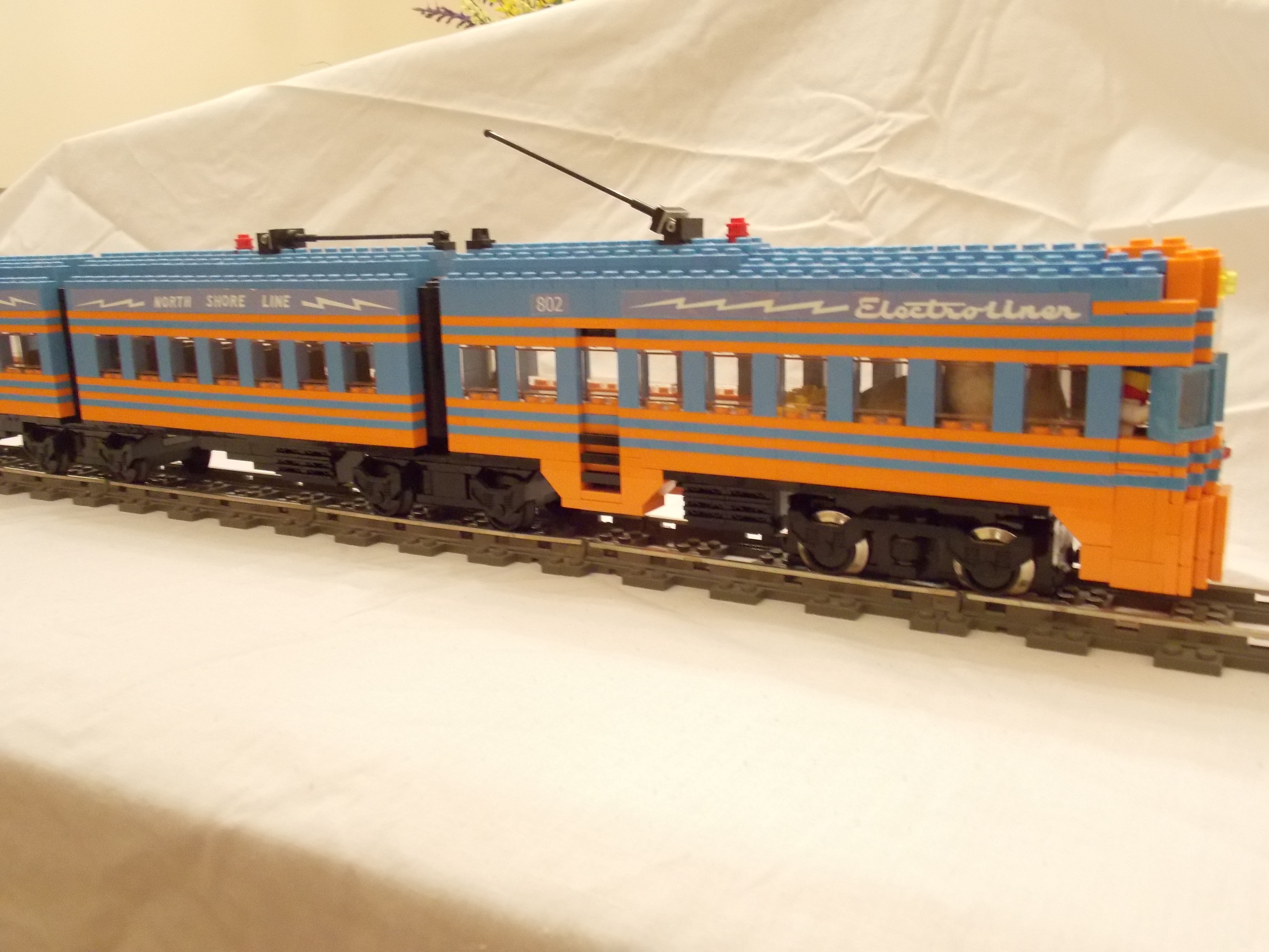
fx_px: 1100
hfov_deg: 60.0
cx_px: 634
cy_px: 476
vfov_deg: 46.8
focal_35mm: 30
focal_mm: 5.3
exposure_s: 1/6
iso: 400
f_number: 3.3
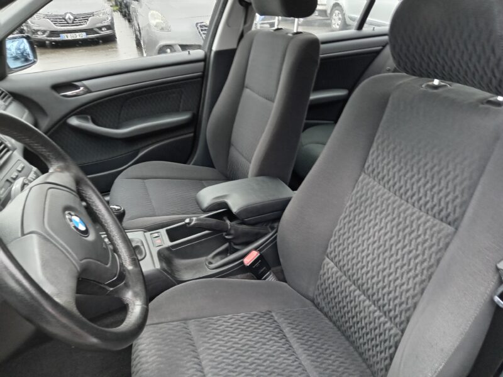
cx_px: 252
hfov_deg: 69.4
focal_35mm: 25
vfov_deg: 54.9
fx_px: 363
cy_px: 188
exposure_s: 1/20
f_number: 1.8
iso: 769
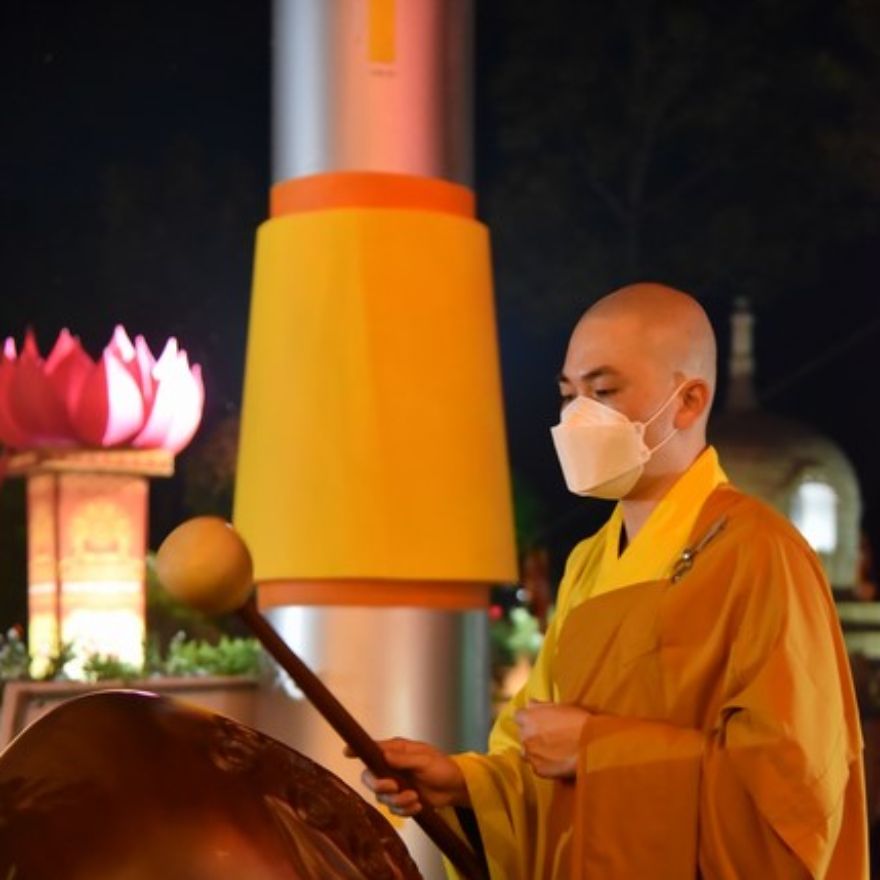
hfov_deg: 25.7
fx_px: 1927
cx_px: 441
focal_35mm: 67
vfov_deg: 25.5
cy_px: 636
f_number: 4
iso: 5000
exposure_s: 1/100
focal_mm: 52
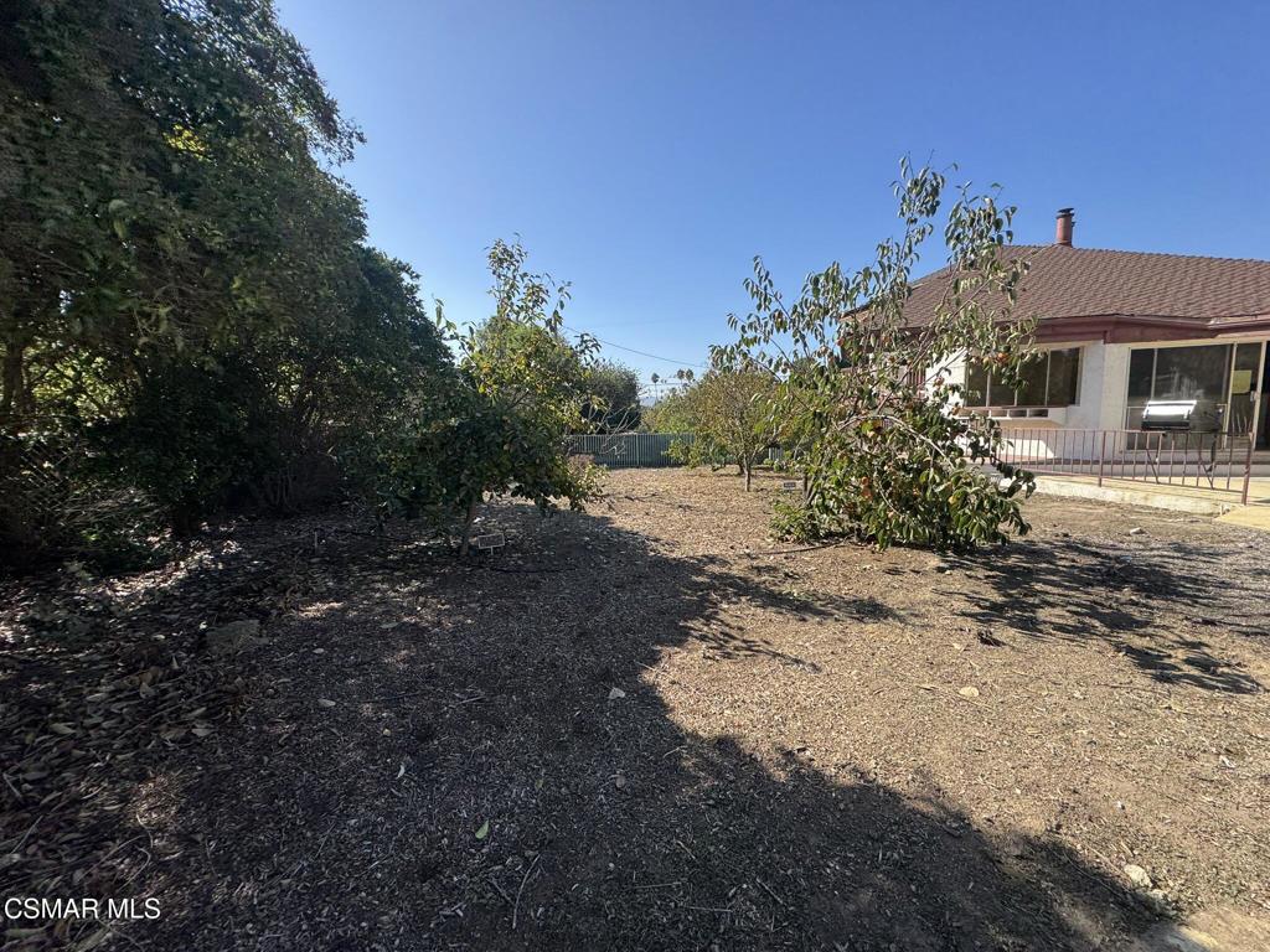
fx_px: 514
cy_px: 476
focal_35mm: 14
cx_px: 635
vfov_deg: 85.7
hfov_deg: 102.1
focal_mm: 2.22
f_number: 2.2
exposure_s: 1/968
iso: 50
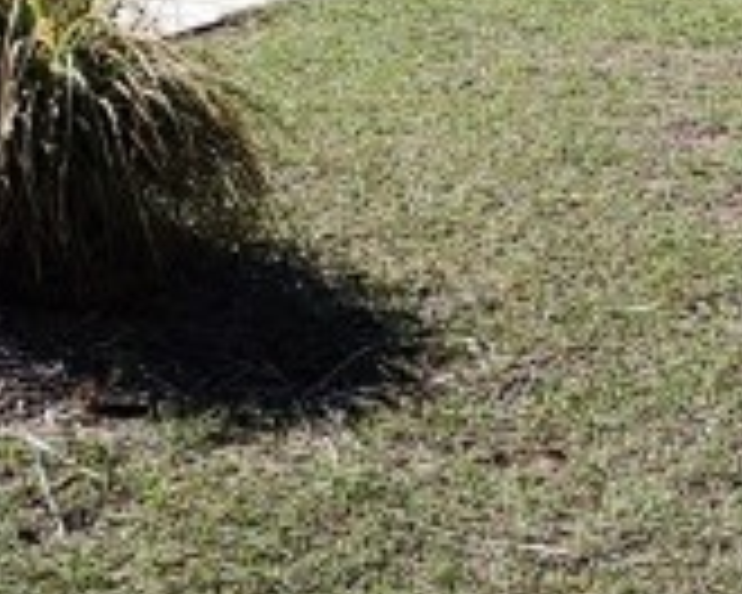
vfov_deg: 10.5
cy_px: -68
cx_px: 1772
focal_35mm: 145
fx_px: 3184
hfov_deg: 11.2
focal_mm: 5.88
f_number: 1.9
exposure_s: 1/429
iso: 100
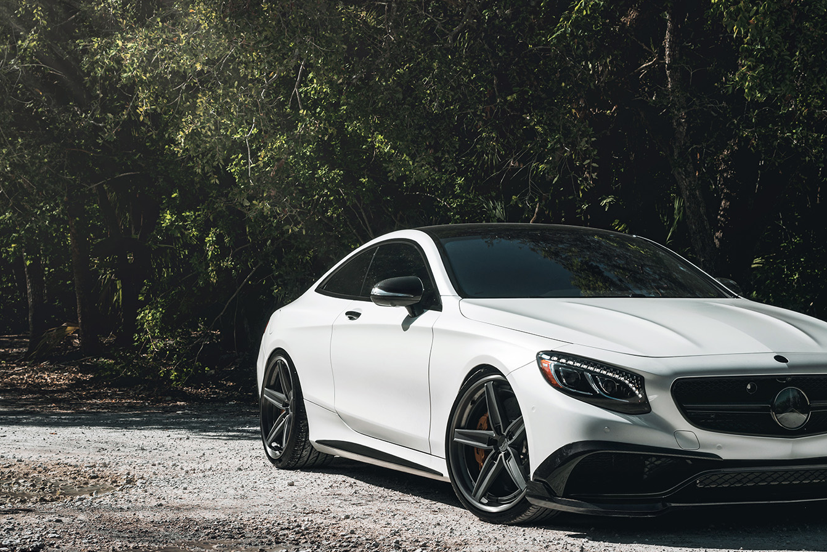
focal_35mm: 67
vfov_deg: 20.3
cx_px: 452
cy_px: 284
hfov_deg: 30.0
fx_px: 1540
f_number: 7.1
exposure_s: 1/250
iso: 160
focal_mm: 50
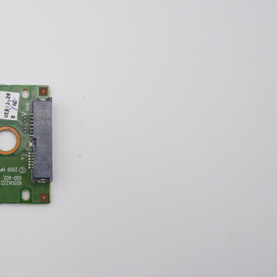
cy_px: 152
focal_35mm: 40
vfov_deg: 41.8
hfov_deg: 37.6
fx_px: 362
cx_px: 2
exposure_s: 1/480
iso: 1250
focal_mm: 15
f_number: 6.4
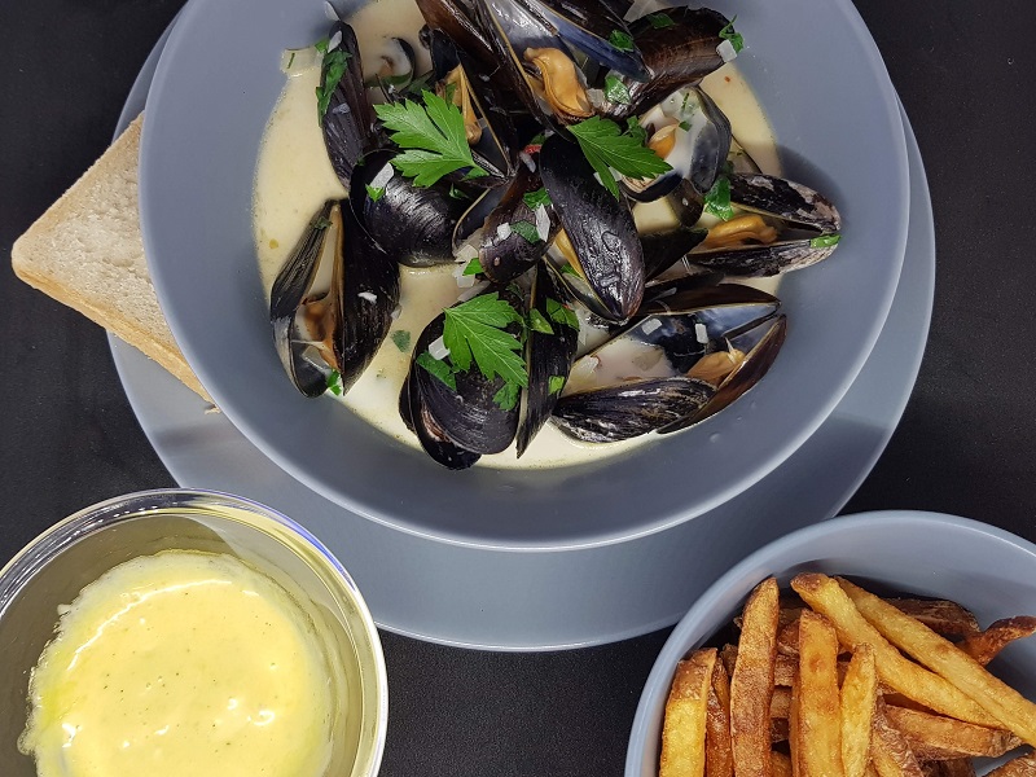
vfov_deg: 53.1
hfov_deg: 67.3
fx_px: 778
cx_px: 518
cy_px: 388
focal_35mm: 26
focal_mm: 4.2
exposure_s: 1/50
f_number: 1.7
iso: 80
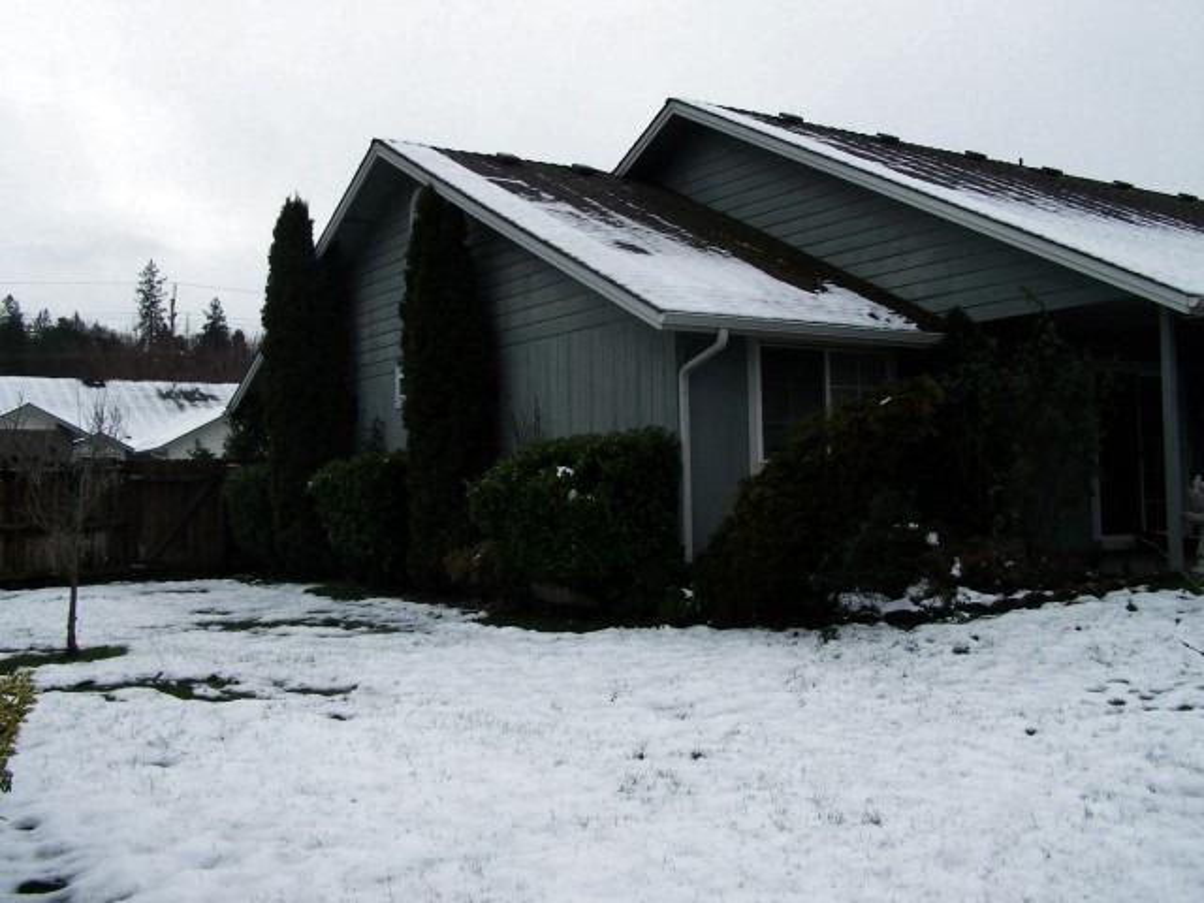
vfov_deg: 37.7
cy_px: 452
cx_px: 602
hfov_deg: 49.0
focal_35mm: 38
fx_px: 1322
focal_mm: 6.3
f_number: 4
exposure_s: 1/1000
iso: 80
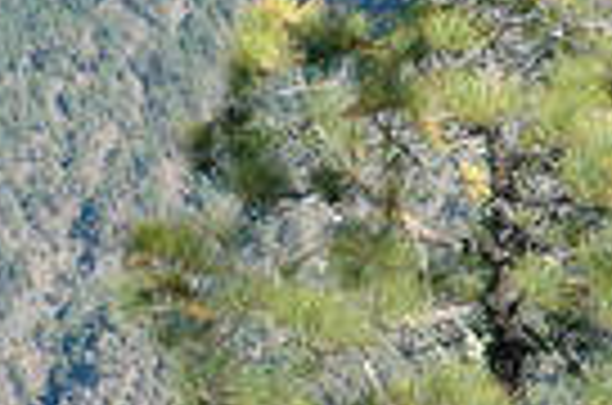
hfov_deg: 8.0
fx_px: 4183
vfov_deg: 5.5
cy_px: 443
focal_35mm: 247
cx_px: 1260
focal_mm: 31
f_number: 8
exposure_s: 1/250
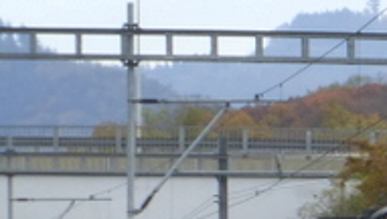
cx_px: 964
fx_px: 3802
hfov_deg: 5.6
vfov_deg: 3.3
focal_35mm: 370
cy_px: 385
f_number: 4.8
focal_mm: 11
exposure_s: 1/200
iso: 100
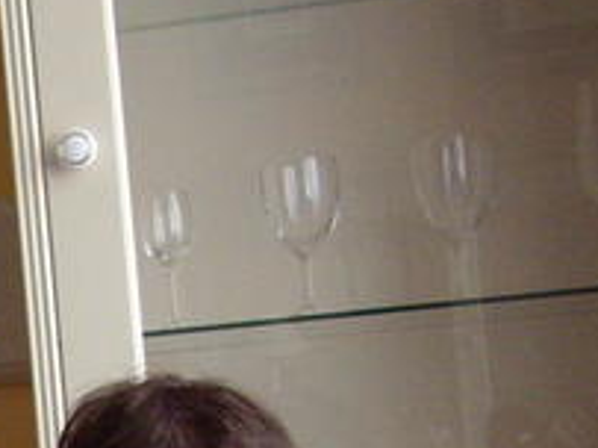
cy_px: 796
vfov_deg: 9.4
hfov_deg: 12.5
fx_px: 2590
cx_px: -324
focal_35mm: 150
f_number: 2.8
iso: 400
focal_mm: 7.9
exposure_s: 1/80
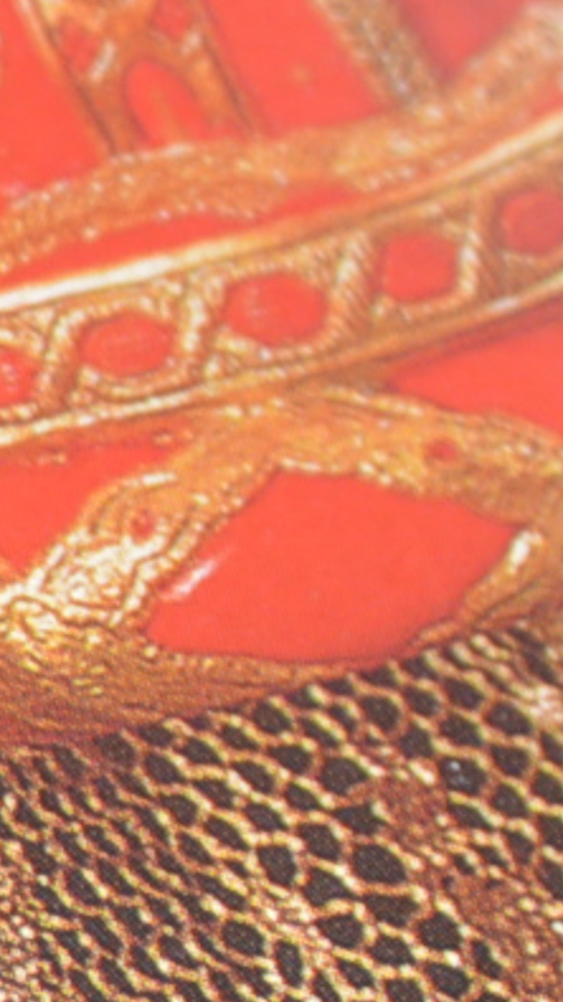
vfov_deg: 5.6
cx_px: -53
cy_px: -140
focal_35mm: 383
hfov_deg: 3.2
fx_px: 10171
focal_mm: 32
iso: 200
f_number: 4.5
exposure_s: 1/200
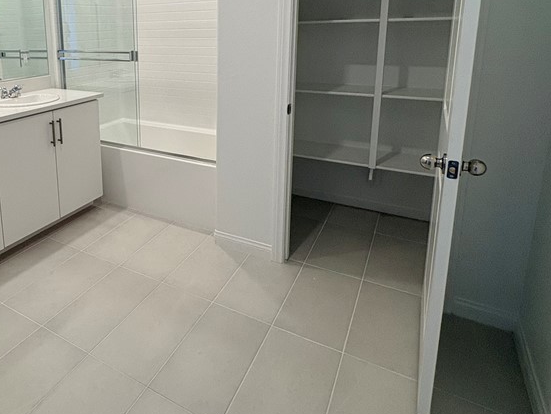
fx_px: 414
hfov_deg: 63.2
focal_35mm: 26
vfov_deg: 51.1
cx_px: 136
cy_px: 108
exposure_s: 1/120
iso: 125
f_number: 2.2
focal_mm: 2.22
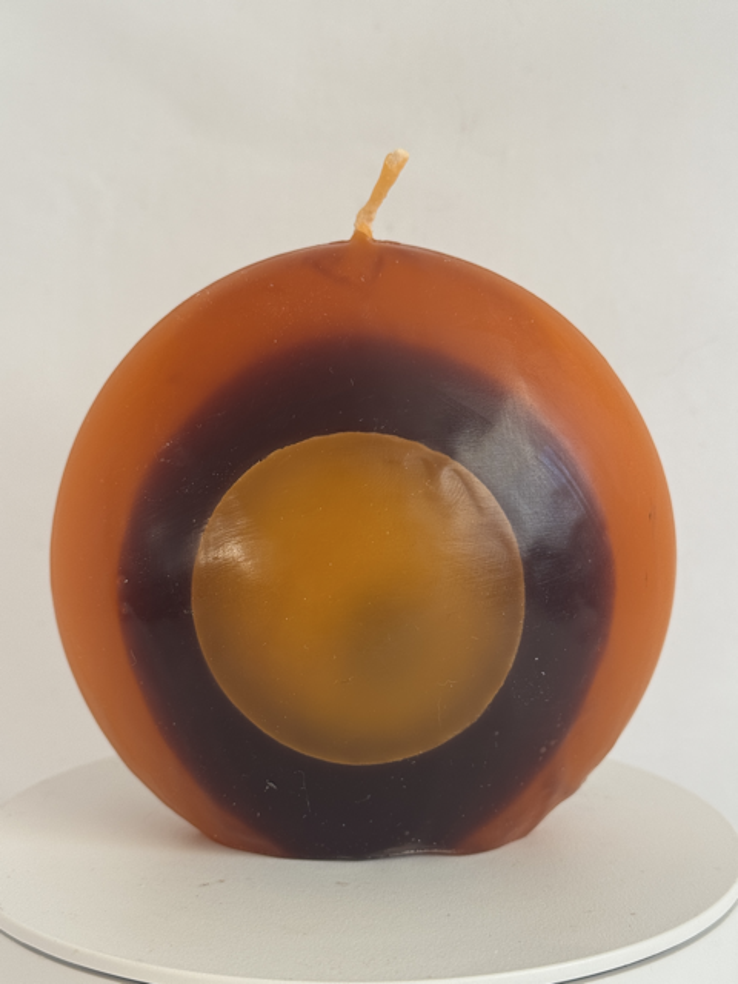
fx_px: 1364
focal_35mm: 48
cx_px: 369
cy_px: 492
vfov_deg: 39.7
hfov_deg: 30.3
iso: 64
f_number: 1.78
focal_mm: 6.76
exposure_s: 1/121
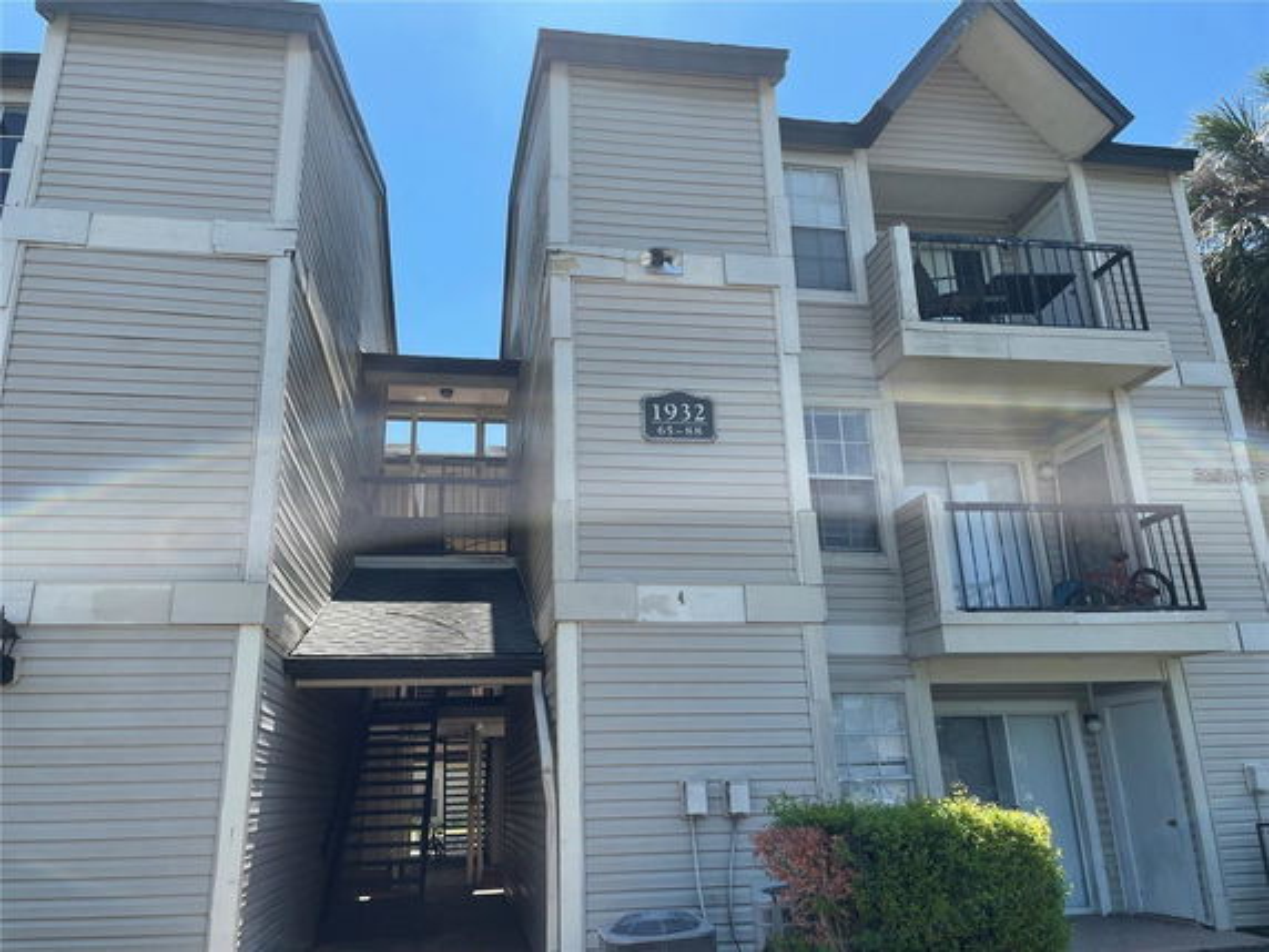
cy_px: 476
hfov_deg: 67.3
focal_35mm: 26
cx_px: 634
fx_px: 953
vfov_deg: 53.1
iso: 32
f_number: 1.6
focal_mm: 4.2
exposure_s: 1/2132
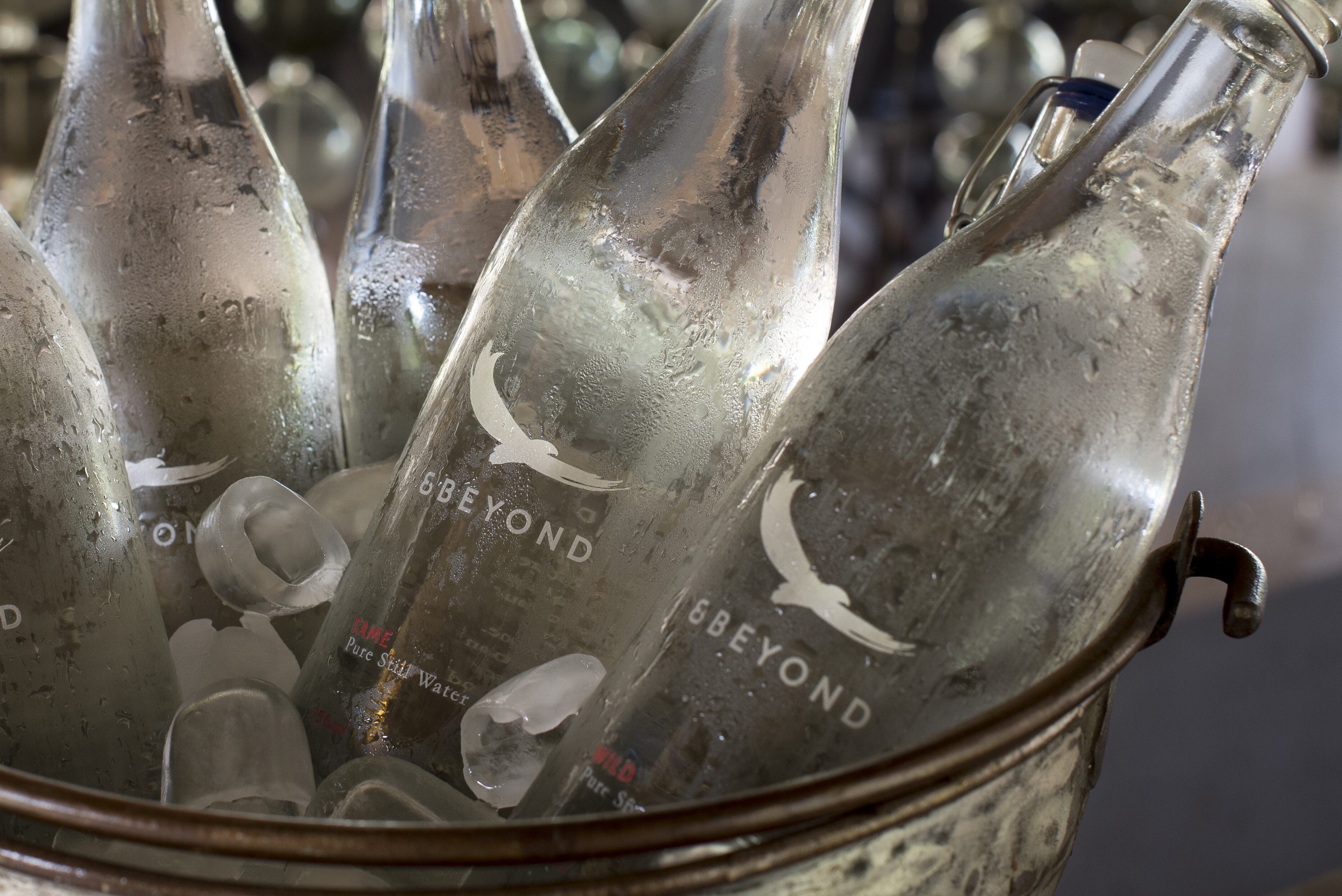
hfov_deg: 25.2
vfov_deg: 17.0
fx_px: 2983
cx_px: 399
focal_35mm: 80
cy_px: 261
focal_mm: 50
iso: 280
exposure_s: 1/8
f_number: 6.7
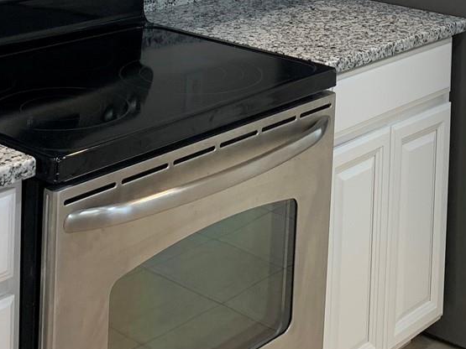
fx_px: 1009
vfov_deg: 18.1
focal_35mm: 75
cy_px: -128
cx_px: 288
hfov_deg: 25.9
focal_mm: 4.25
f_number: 1.8
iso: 50
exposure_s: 1/60
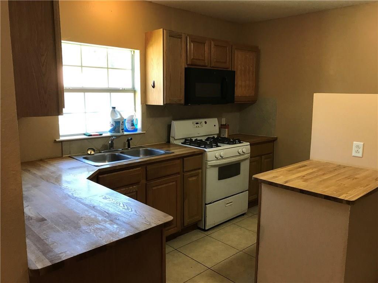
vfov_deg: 49.7
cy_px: 142
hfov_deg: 63.4
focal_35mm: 28
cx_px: 189
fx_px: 306
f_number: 1.8
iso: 40
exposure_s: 1/24
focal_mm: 3.99
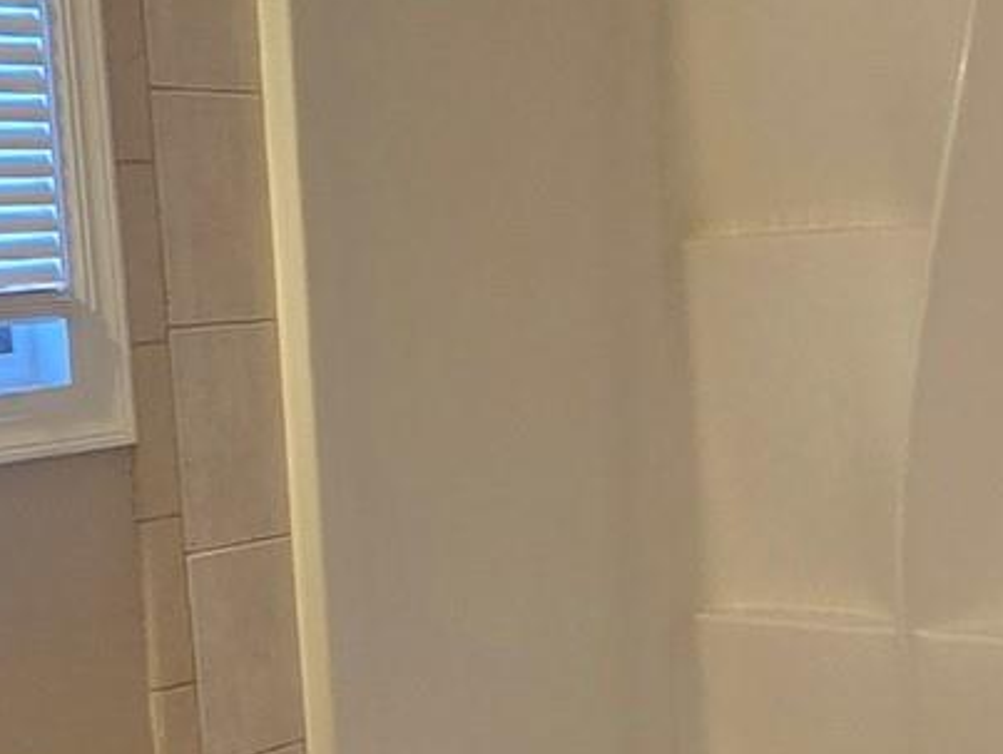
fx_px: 1914
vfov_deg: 21.2
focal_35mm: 66
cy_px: 816
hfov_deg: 29.4
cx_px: 490
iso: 400
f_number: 2.2
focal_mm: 2.2
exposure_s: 1/60
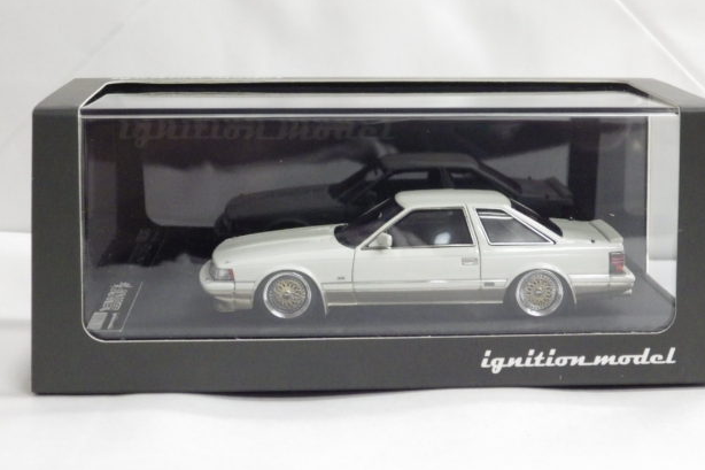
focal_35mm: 77
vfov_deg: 17.7
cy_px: 226
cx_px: 366
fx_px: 1507
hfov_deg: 26.3
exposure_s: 1/45
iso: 800
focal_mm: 12.8
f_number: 4.2
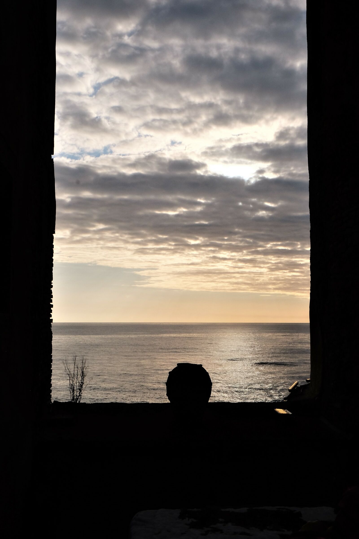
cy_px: 270
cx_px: 180
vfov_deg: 46.4
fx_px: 628
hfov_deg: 31.9
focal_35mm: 42
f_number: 22
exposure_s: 1/500
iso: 800
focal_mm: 27.7
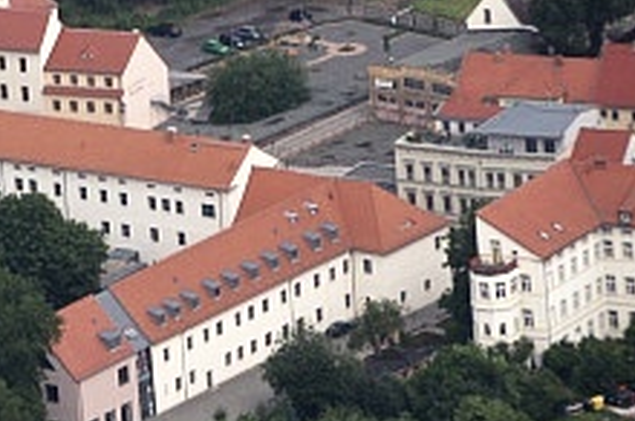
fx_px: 13064
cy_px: 177
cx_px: -361
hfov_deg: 2.8
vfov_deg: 1.8
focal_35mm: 742
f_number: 6.3
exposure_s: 1/1250
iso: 200
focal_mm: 145
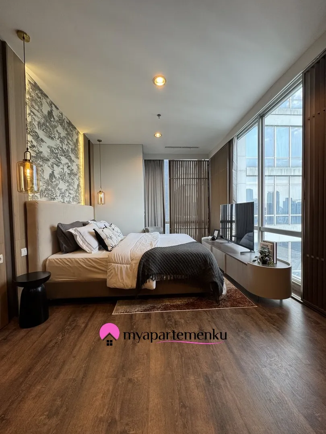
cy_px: 217
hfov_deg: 85.7
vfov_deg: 102.1
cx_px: 163
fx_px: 176
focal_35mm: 14
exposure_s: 1/100
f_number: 2.2
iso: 125
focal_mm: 2.22
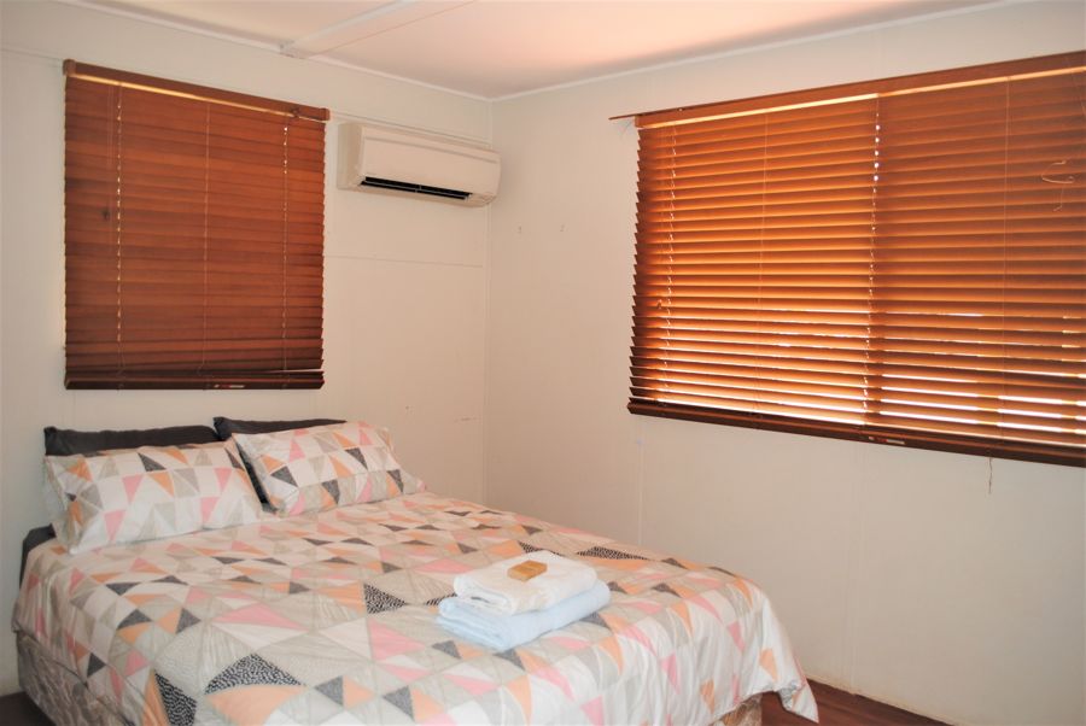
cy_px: 363
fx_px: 815
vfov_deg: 48.0
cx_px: 543
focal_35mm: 27
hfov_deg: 67.3
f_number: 3.5
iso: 200
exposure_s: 1/60
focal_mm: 18
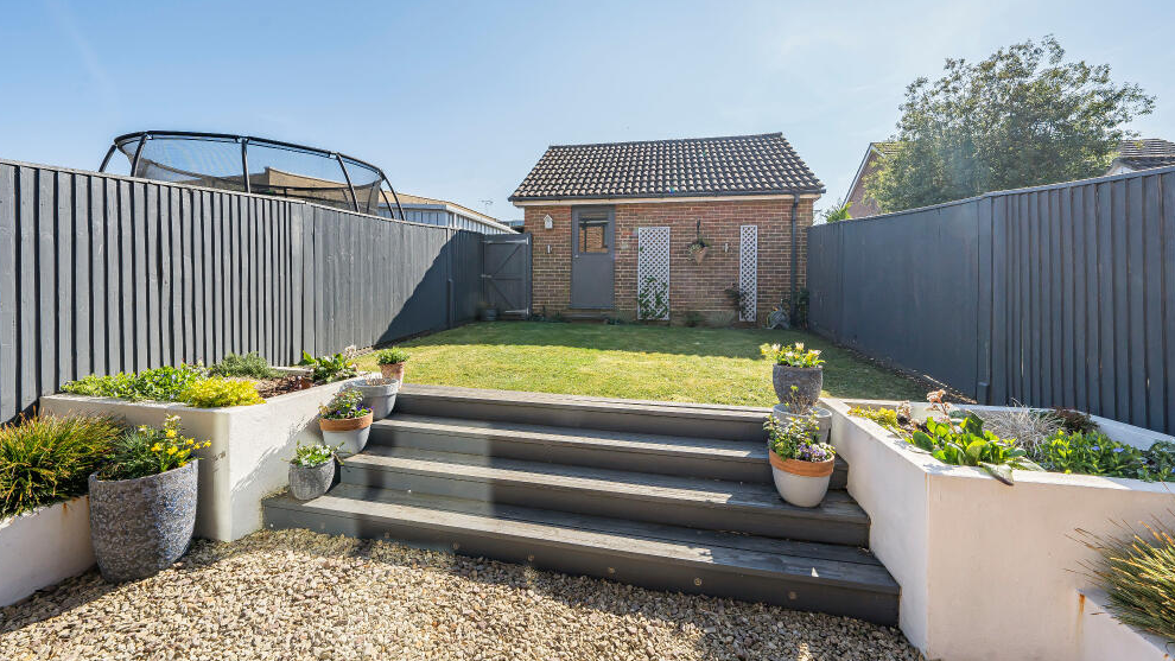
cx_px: 582
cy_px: 279
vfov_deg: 77.9
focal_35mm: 13
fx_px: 405
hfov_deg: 110.8
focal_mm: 12
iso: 320
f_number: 9
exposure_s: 1/500
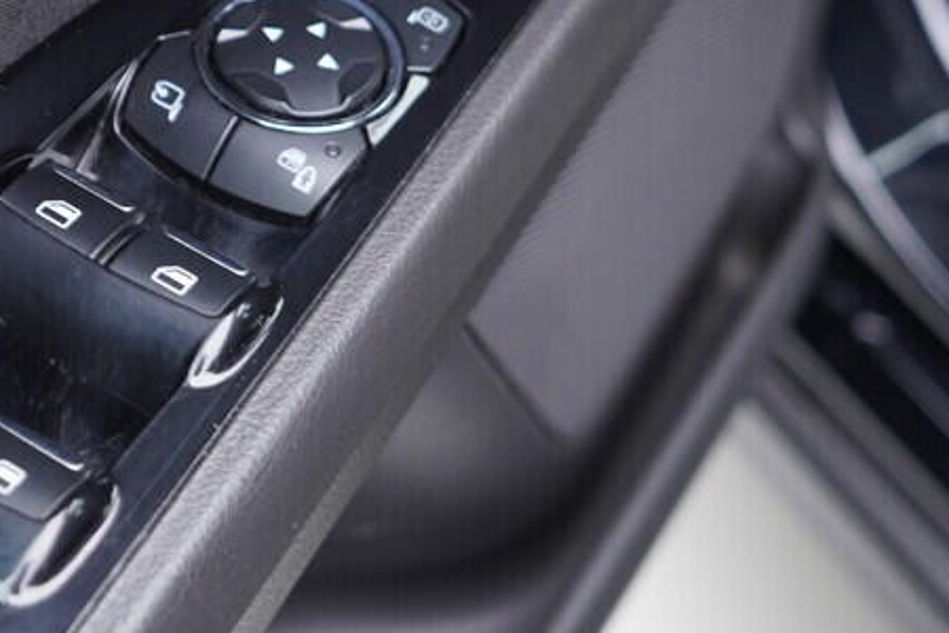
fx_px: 2161
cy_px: 195
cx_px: 272
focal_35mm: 82
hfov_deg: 24.6
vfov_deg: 16.6
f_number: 2.8
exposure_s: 1/40
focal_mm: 24
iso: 320
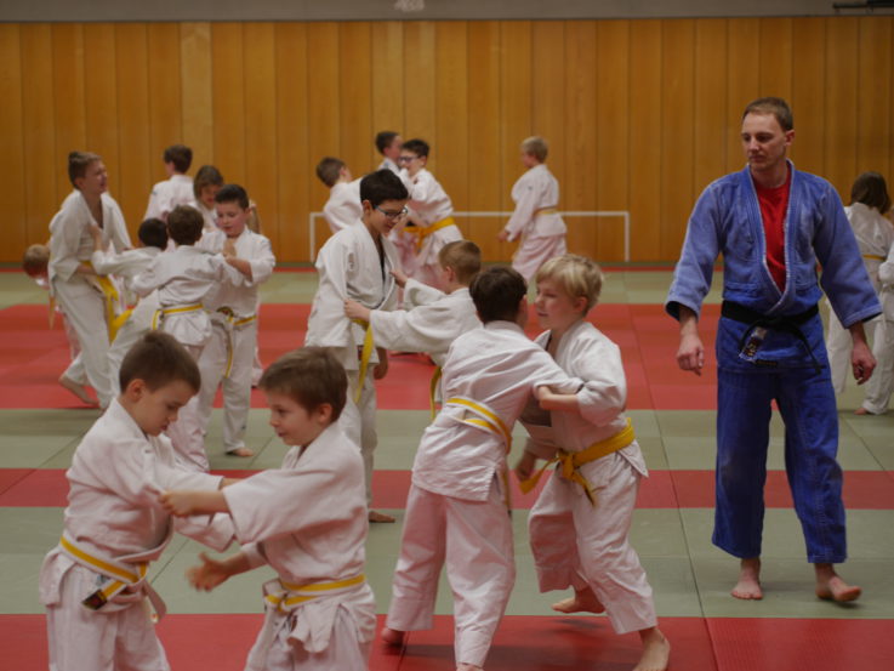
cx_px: 447
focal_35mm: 90
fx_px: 2325
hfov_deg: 21.8
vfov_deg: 16.4
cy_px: 336
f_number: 1.8
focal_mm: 45
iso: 160
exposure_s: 1/125
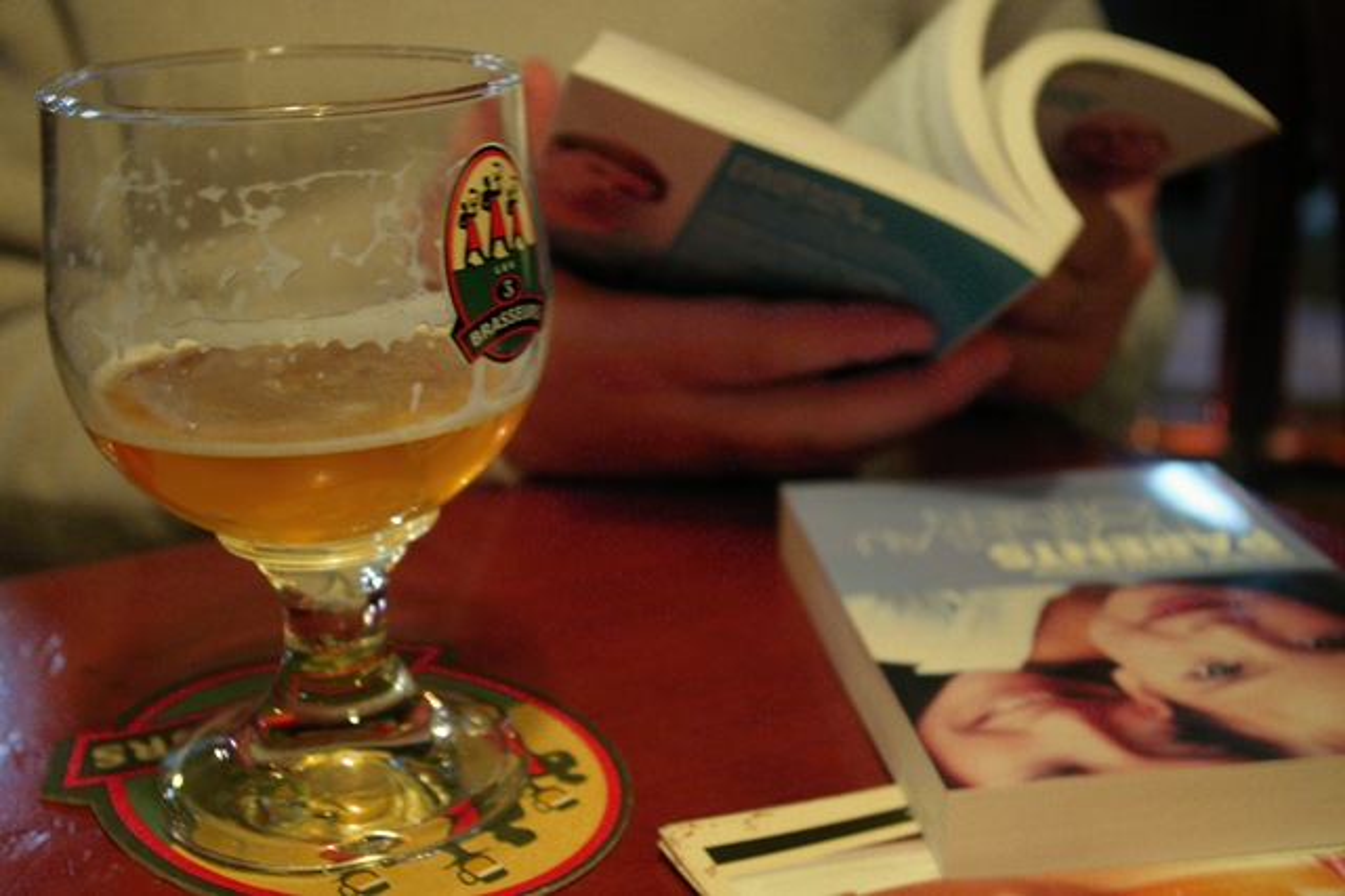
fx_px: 1960
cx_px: 672
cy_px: 448
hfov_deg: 37.9
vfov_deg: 25.7
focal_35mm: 52
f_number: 4.5
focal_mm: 35
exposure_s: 1/6
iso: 800
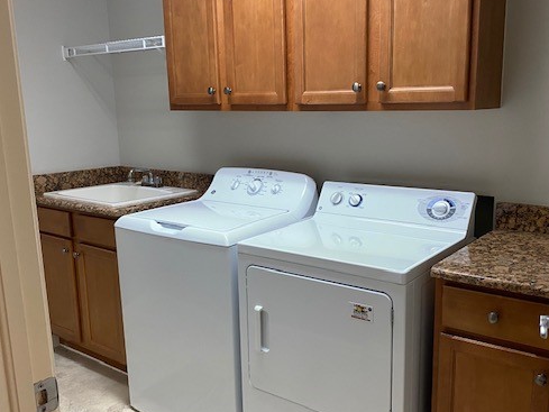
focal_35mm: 34
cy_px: 226
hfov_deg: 53.8
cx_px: 305
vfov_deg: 41.8
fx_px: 539
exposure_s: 1/60
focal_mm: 4.25
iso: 125
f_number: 1.8
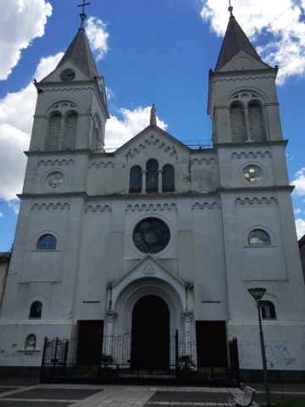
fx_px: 341
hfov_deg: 48.2
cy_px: 204
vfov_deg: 61.7
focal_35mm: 29
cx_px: 152
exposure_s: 1/2564
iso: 25
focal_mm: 4.15
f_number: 2.2
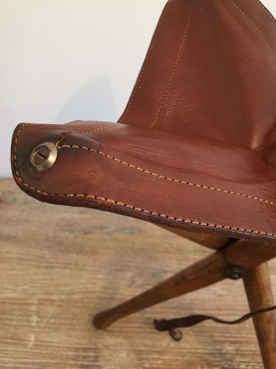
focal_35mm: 29
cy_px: 184
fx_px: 308
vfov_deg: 61.7
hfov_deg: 48.2
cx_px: 138
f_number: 2.2
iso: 160
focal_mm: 4.15
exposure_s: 1/33
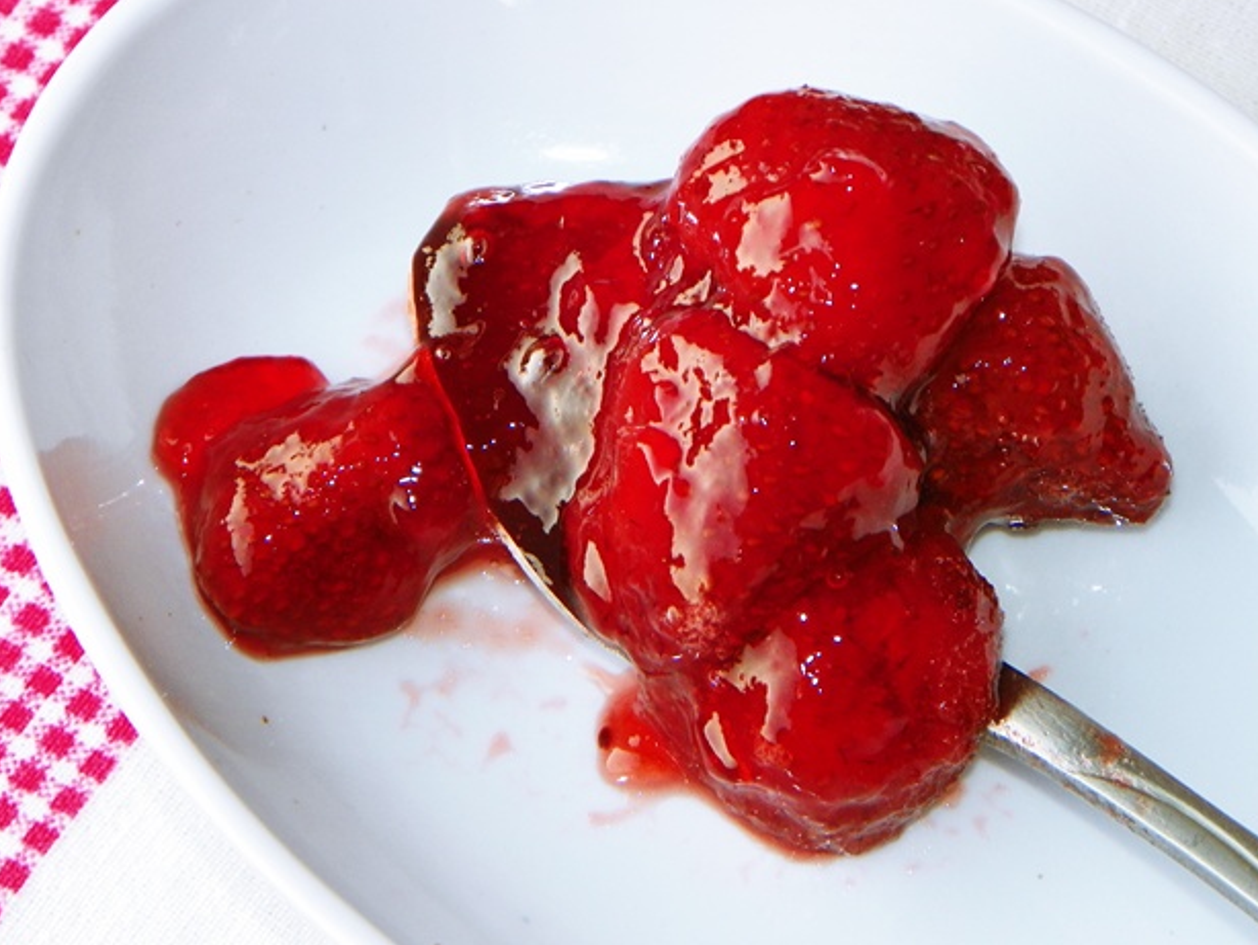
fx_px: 7126
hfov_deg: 10.1
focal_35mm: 196
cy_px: 434
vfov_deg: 7.6
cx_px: 682
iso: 80
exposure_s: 1/80
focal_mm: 30.7
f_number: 4.5
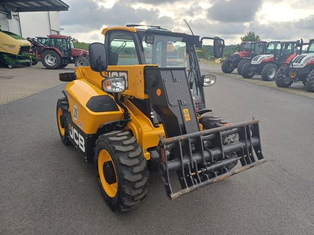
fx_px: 227
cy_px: 118
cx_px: 157
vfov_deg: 54.9
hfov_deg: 69.4
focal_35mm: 25
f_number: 1.8
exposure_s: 1/242
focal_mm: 4.65
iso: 50
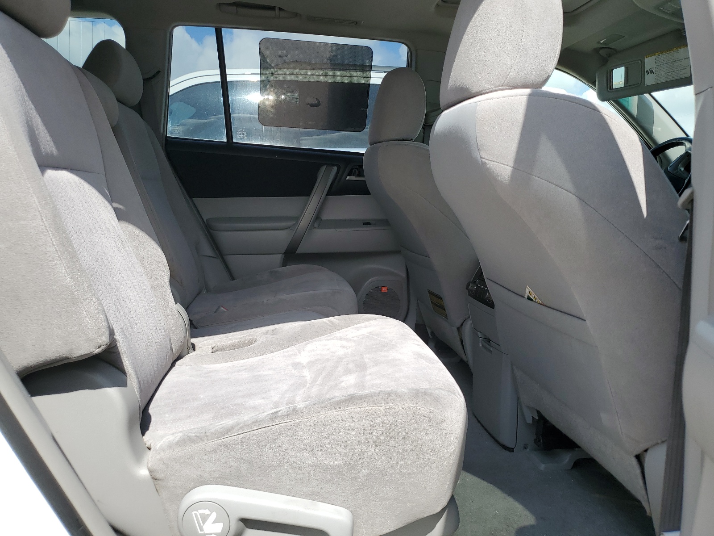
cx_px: 357
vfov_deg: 53.1
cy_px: 268
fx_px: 536
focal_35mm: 26
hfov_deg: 67.3
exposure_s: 1/1667
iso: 50
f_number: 1.5
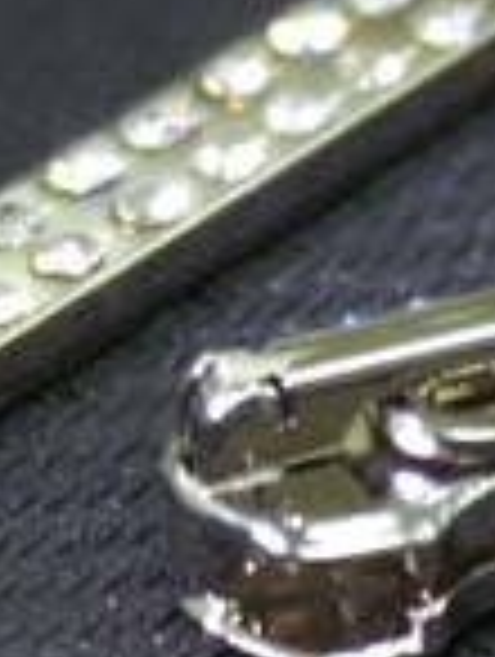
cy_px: 178
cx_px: 873
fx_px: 7871
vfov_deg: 4.8
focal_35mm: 414
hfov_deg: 3.6
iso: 800
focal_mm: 70
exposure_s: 1/50
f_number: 5.6
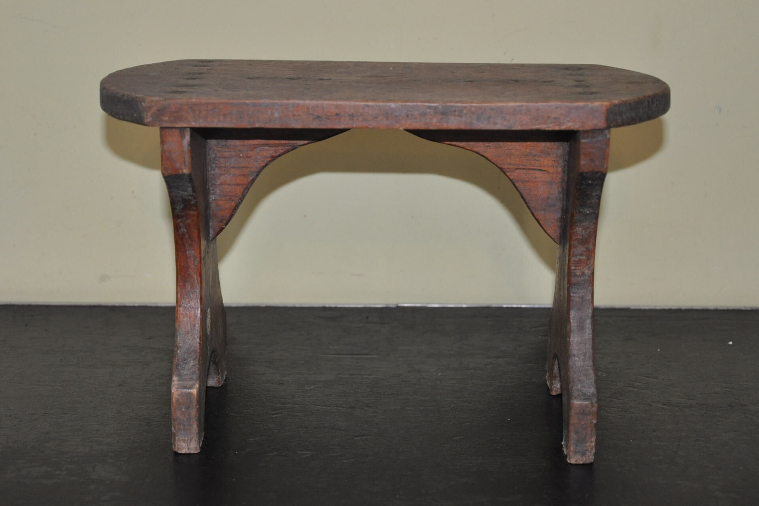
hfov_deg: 29.9
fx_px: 1423
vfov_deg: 20.2
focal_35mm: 68
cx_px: 380
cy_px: 253
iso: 800
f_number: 4.8
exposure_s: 1/60
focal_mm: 45
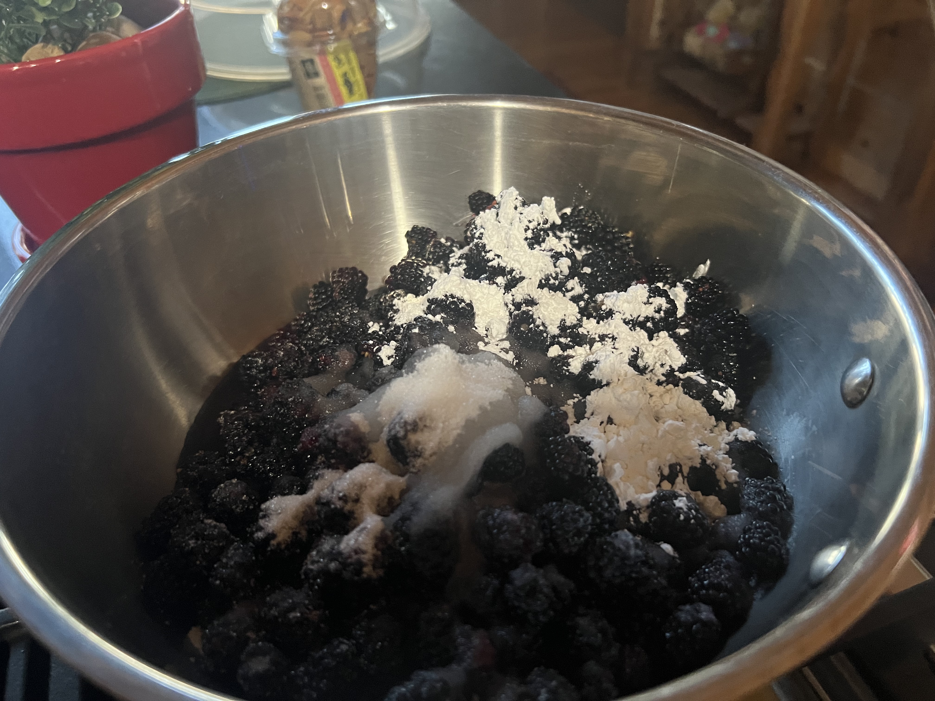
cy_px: 350
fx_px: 702
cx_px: 468
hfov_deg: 67.3
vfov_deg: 53.1
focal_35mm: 26
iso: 640
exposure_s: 1/40
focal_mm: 5.7
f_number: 1.5
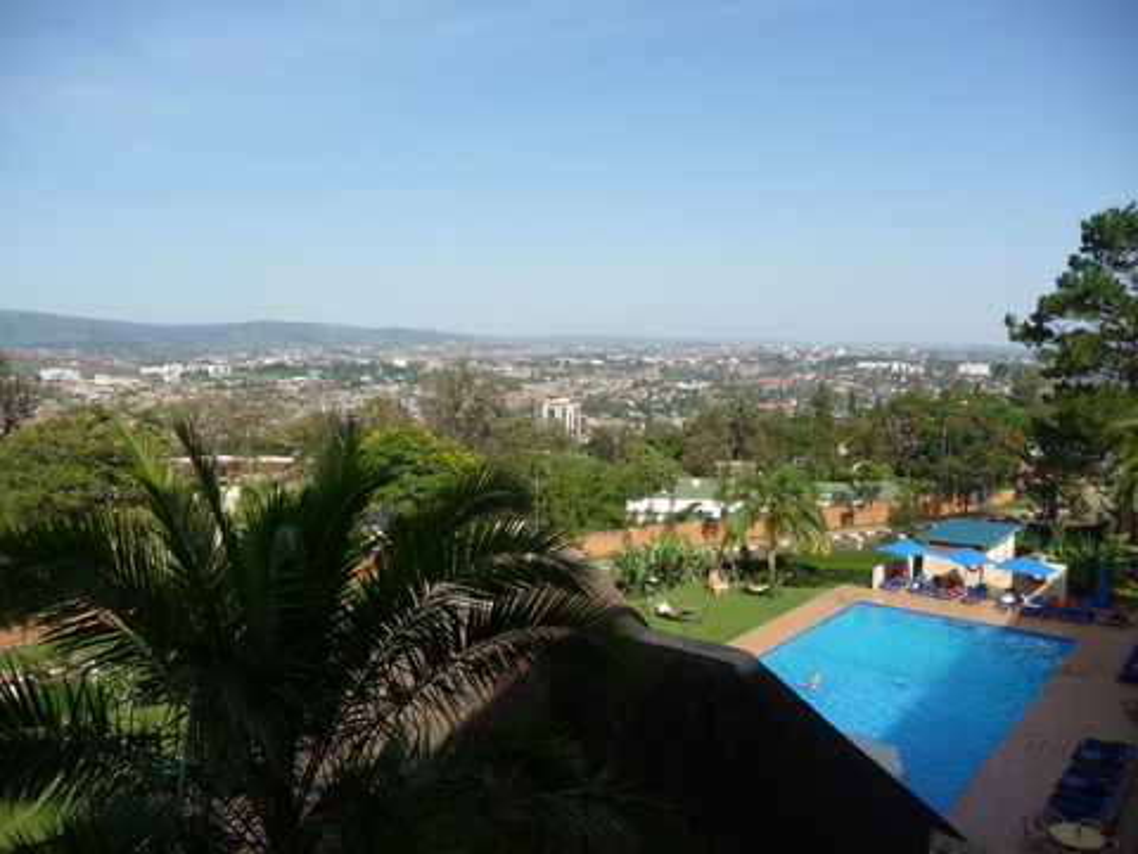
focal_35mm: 28
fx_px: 920
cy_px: 427
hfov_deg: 63.4
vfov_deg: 49.7
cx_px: 569
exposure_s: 1/1000
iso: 100
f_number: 3.3
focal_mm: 4.7
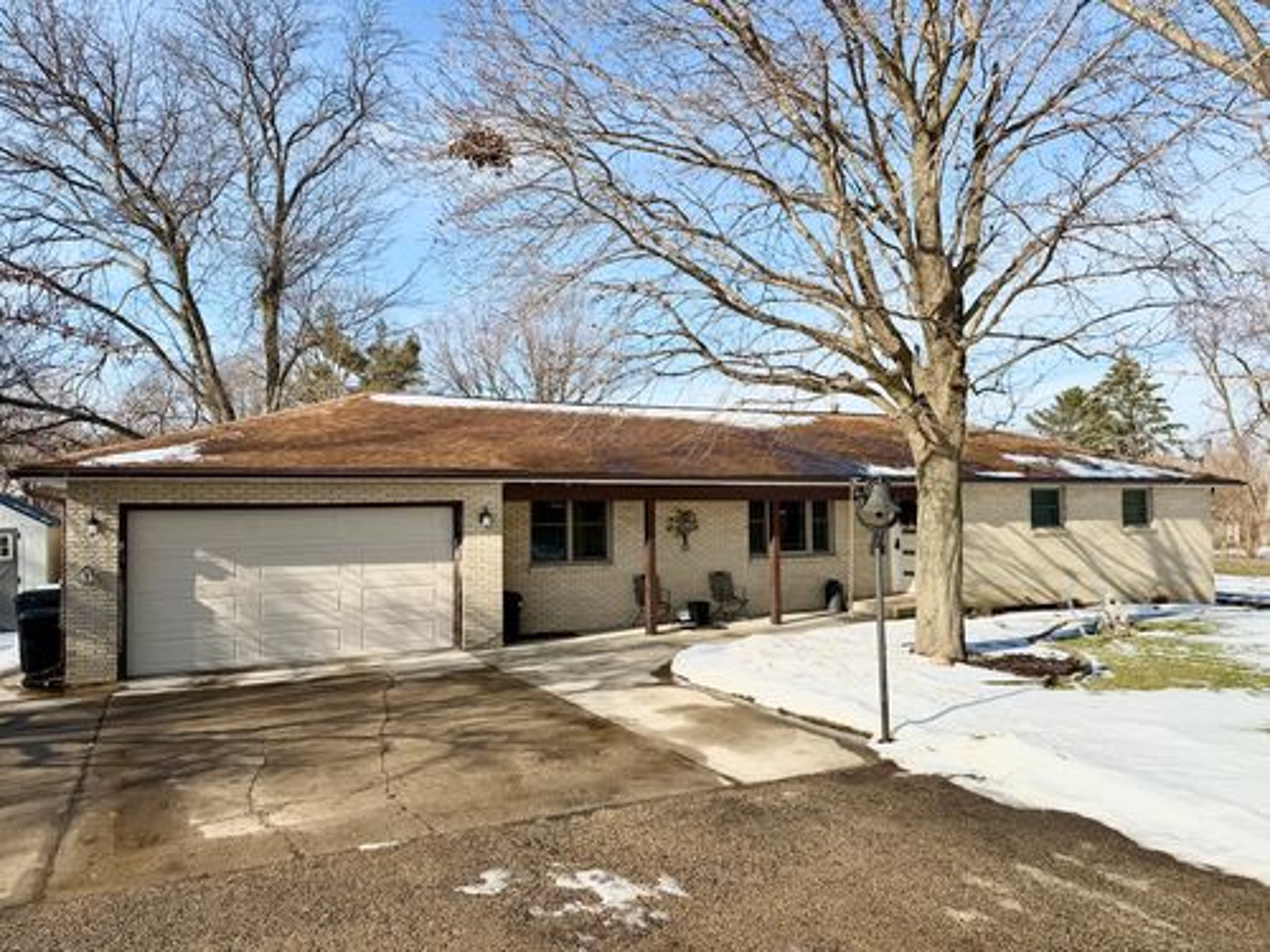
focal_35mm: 24
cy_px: 476
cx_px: 635
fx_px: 881
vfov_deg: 56.8
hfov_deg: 71.6
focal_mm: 6.76
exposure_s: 1/5319
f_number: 1.78
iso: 80
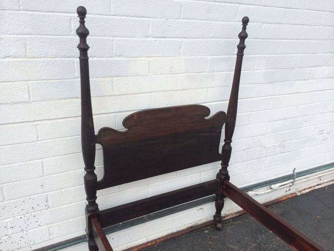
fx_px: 289
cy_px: 126
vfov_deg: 46.8
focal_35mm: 30
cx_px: 167
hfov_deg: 60.0
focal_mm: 4.12
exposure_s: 1/820
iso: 32
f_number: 2.2
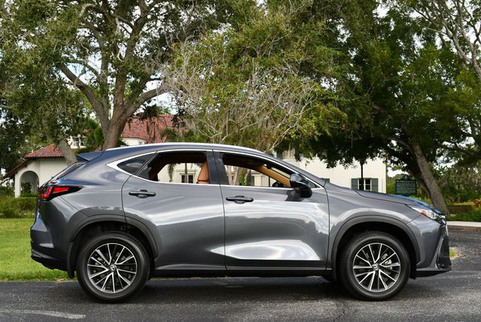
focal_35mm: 50
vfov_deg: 27.0
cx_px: 240
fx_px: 669
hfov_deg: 39.6
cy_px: 161
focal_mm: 25
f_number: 6.3
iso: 200
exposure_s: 1/250
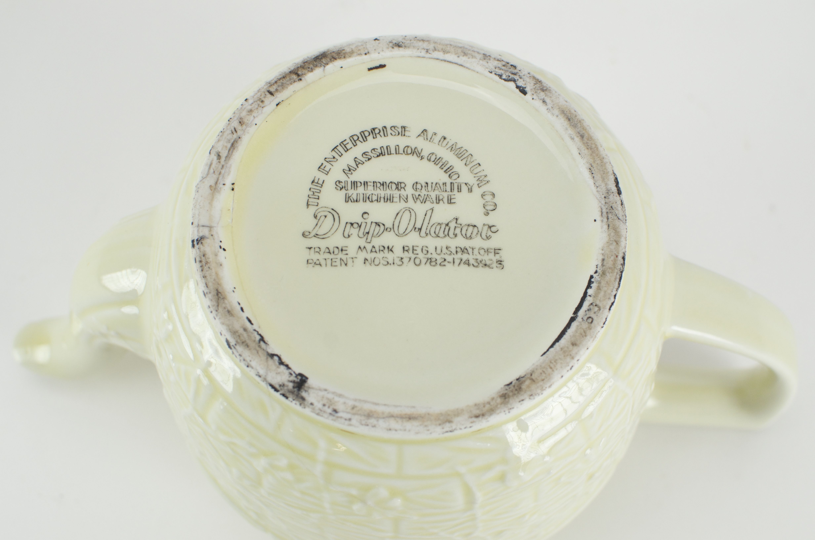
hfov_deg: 37.9
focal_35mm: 52
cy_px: 270
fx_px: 1186
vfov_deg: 25.6
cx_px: 408
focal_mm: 35
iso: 800
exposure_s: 1/125
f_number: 5.6
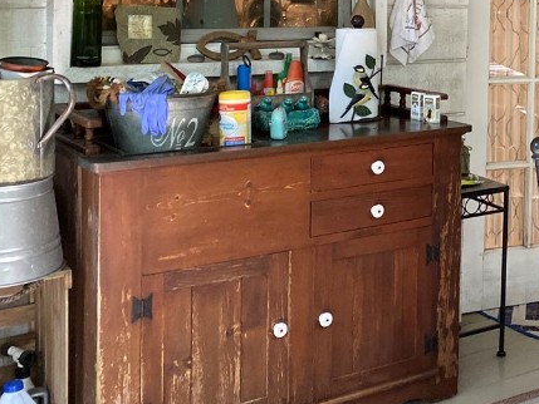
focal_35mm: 62
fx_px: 966
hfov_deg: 29.0
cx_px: 552
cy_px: 4
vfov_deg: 22.8
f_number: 1.8
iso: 250
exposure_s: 1/60
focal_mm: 4.25
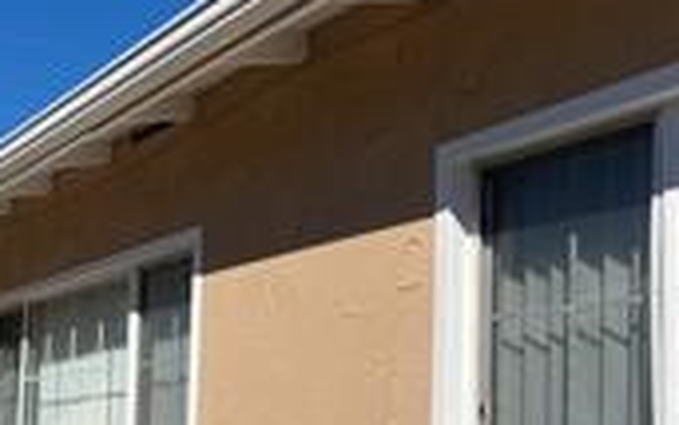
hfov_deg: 35.1
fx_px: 1018
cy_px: 381
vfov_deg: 23.0
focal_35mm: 55
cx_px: 89
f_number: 1.8
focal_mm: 4.25
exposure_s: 1/5025
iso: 32
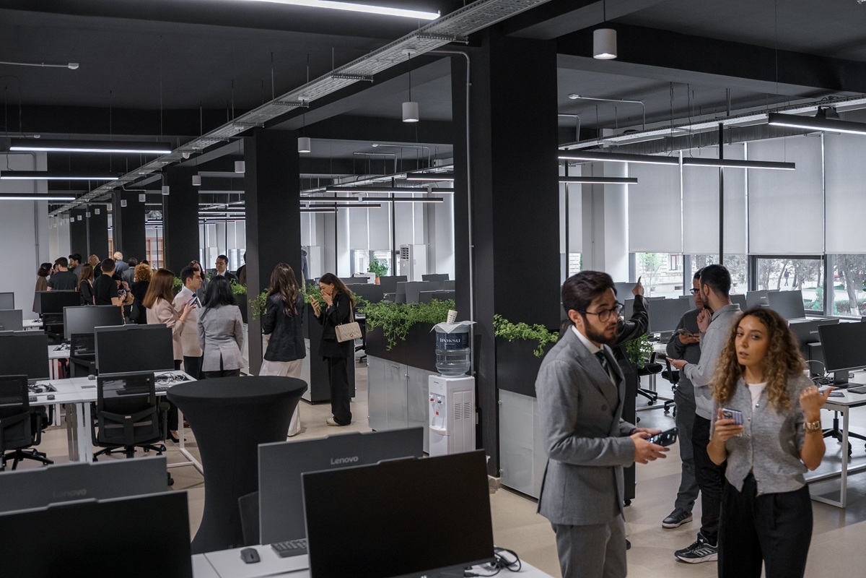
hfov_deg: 53.1
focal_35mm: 36
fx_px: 866
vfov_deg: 36.9
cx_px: 433
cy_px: 289
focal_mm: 24
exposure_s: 1/125
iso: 1000
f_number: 2.8
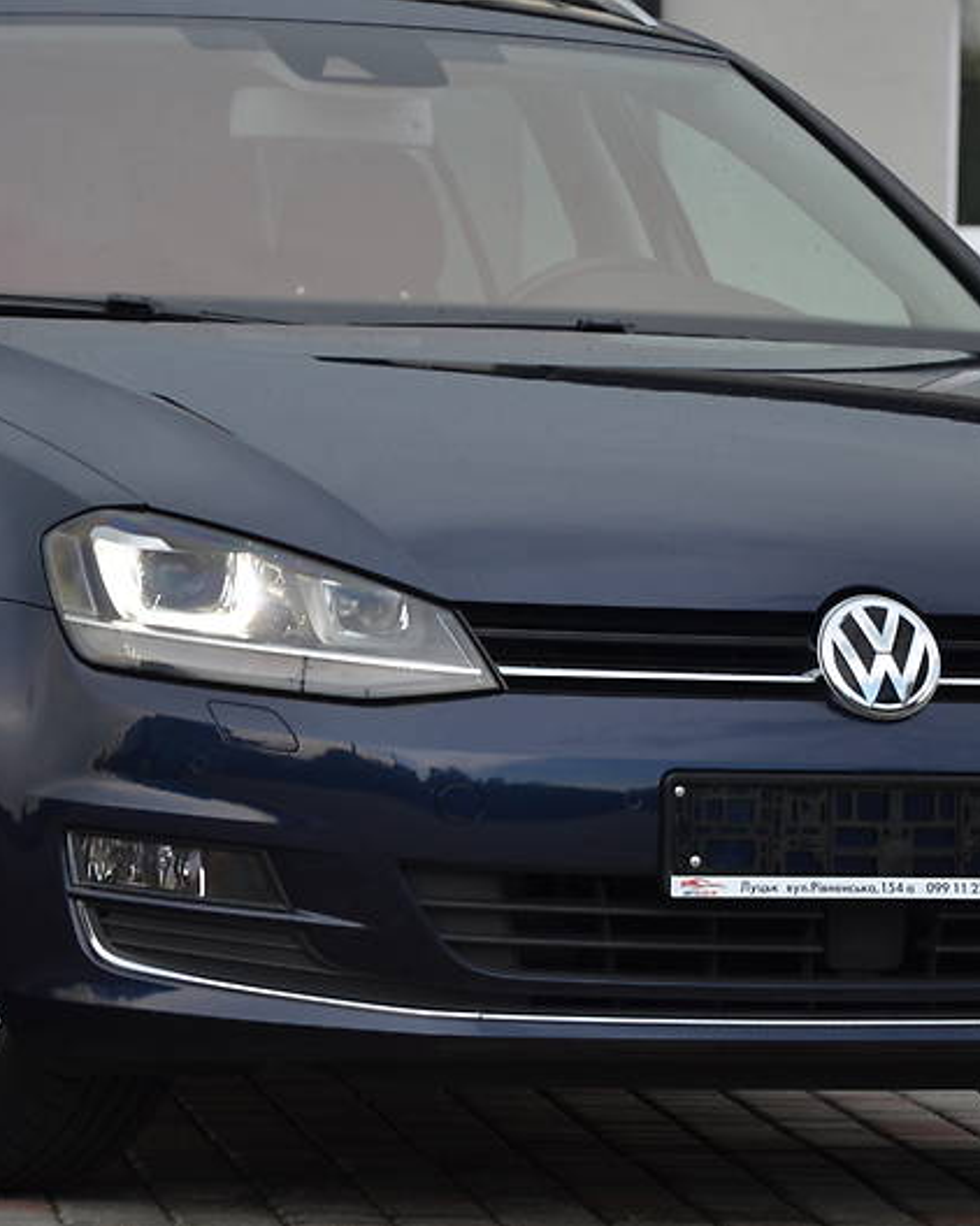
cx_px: 583
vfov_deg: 8.6
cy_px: 613
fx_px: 8115
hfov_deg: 6.9
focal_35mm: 224
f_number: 5.6
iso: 400
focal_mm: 105
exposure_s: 1/60
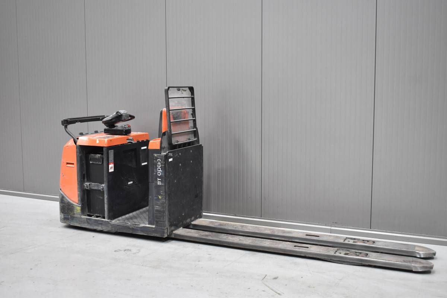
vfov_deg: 33.0
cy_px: 149
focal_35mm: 40
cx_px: 224
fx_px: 503
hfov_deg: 47.9
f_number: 5
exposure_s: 1/50
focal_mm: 27
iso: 1600
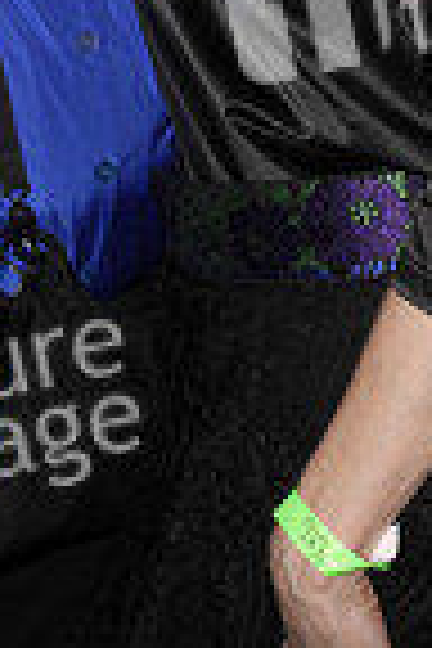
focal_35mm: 133
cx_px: 40
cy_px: -248
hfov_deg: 10.3
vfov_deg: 14.6
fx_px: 2394
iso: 1600
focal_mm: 48
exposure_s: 1/50
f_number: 5.6
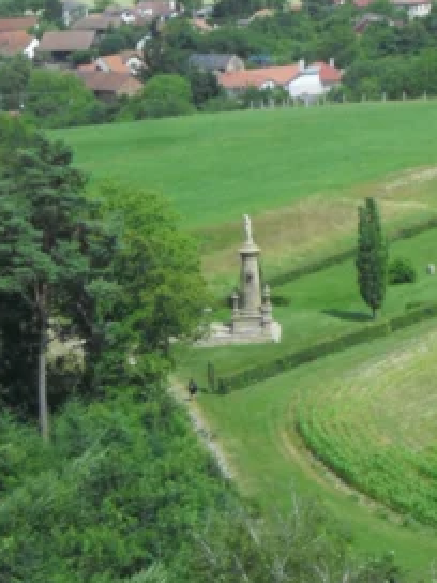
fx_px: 2458
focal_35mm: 146
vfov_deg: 13.5
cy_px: 317
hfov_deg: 10.2
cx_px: 206
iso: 200
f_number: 14.7
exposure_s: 1/125
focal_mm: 18.6
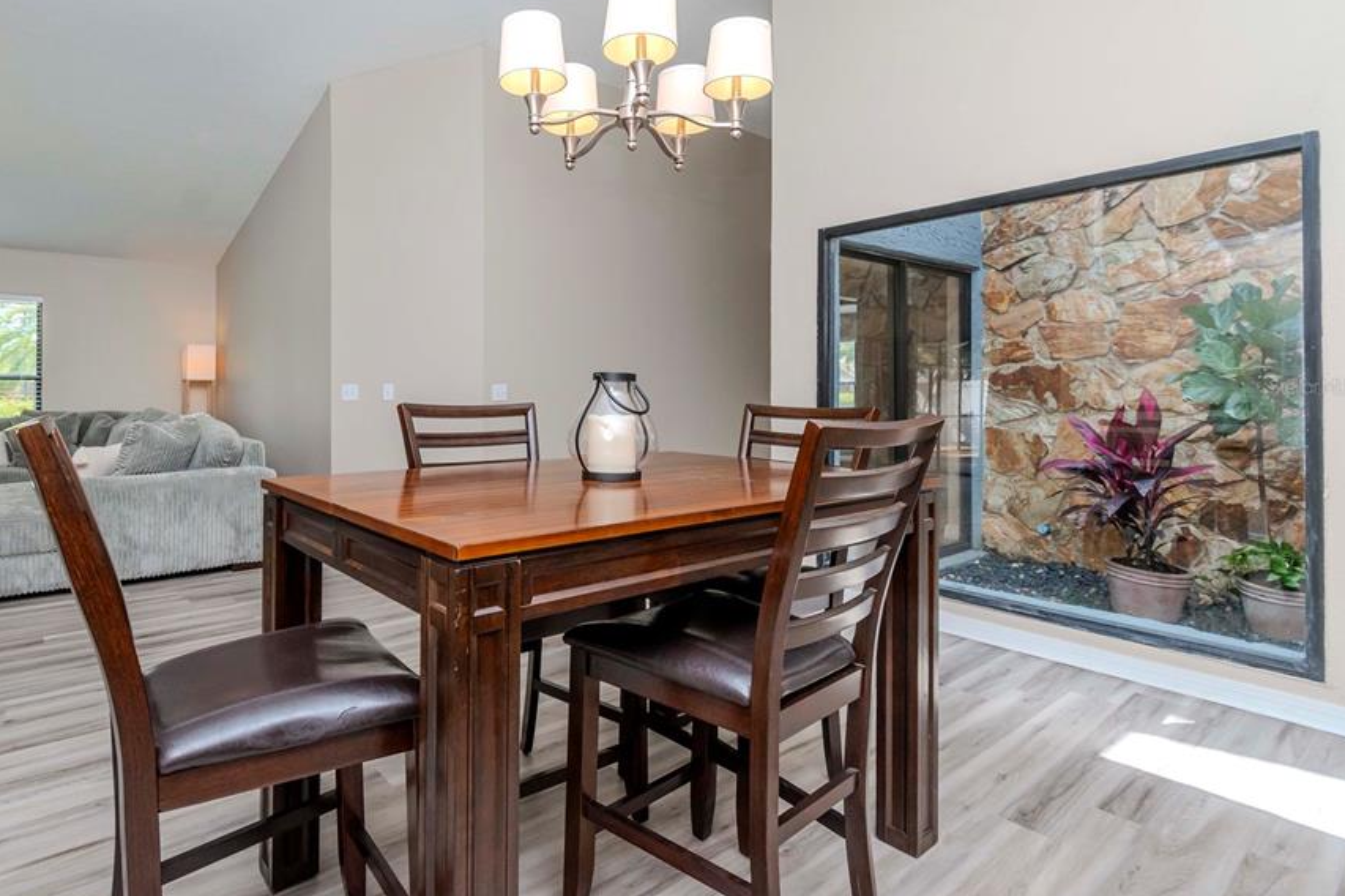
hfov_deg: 89.1
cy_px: 386
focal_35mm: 18
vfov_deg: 67.0
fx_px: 672
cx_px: 552
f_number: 8
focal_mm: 10
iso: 500
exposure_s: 1/200
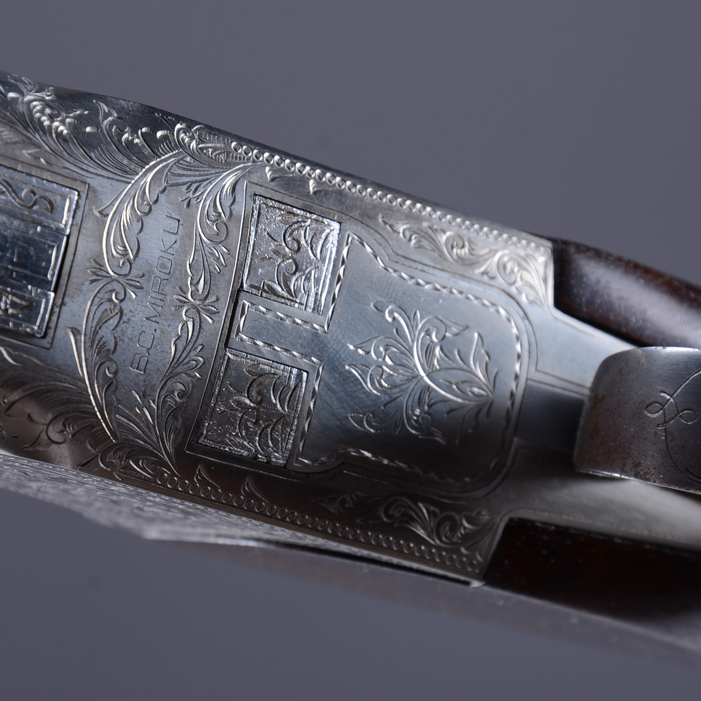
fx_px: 4643
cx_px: 390
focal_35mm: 203
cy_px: 351
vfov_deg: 8.6
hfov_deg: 8.6
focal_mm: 105
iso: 125
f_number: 10
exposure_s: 1/160
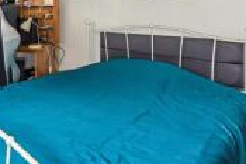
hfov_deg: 46.3
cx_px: 30
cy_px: 12
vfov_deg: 33.0
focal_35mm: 38
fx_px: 260
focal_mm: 14
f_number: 8
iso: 400
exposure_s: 1/15
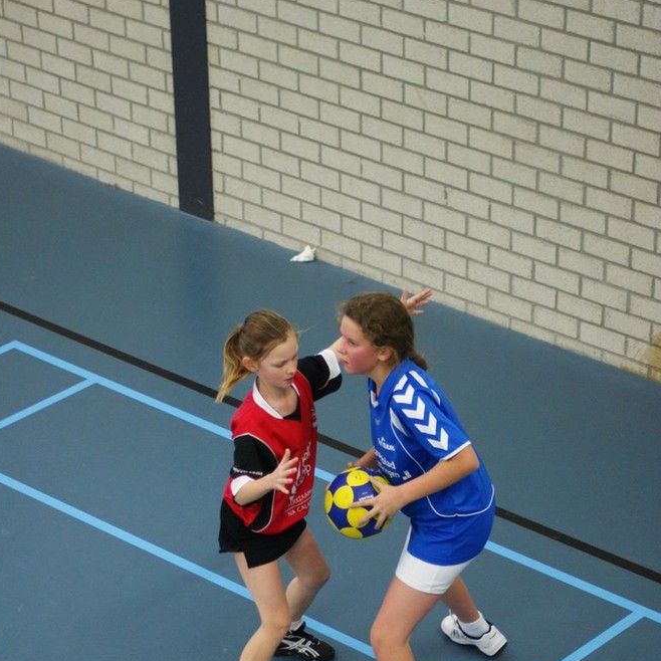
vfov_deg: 14.6
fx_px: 2571
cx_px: 329
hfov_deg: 14.7
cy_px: 493
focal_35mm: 119
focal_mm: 60
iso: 800
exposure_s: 1/200
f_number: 2.8
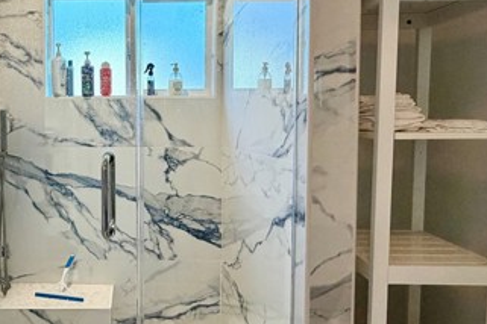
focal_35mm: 29
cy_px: 217
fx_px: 392
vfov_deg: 44.3
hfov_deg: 60.2
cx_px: 121
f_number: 2.2
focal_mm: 2.22
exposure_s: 1/120
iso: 250
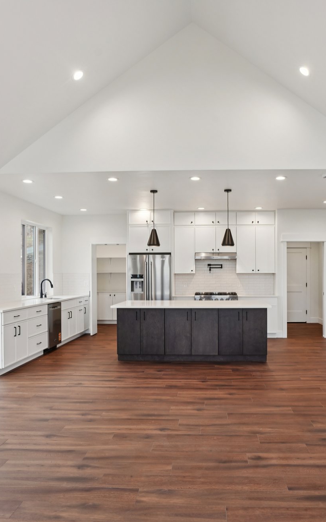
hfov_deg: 45.8
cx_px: 195
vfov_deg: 68.4
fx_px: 384
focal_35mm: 27
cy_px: 270
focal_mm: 17
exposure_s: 1/25
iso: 400
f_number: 8
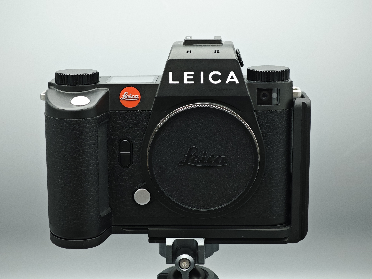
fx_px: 849
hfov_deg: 24.7
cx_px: 178
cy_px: 137
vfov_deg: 18.7
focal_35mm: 79
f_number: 2
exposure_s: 1/400
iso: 2000
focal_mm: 10.1
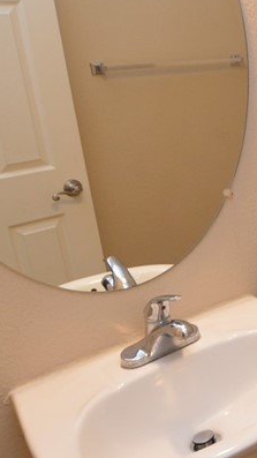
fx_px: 521
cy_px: 200
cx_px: 421
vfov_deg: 47.3
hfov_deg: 21.4
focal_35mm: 43
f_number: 4
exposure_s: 1/60
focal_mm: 10
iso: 400
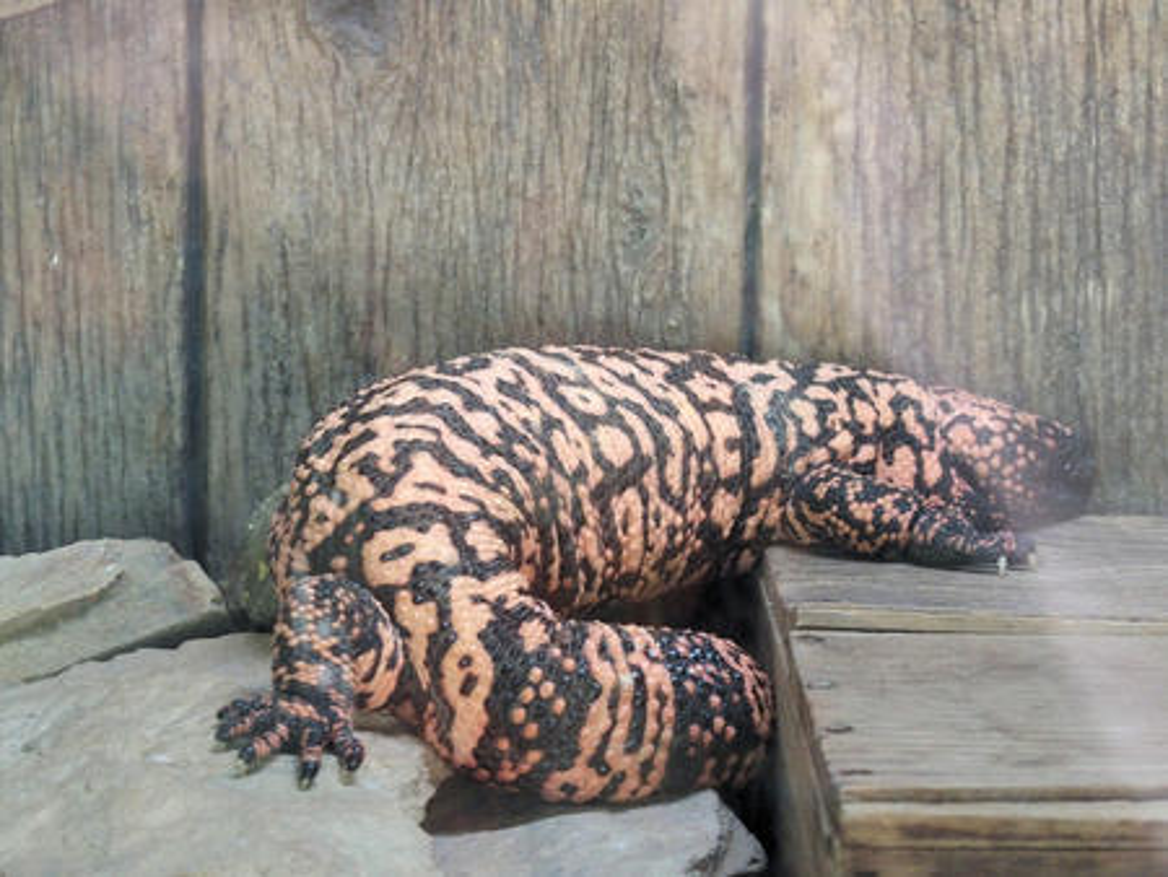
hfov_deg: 17.6
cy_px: 438
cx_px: 584
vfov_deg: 13.2
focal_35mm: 112
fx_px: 3781
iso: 800
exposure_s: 1/40
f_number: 2.8
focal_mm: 24
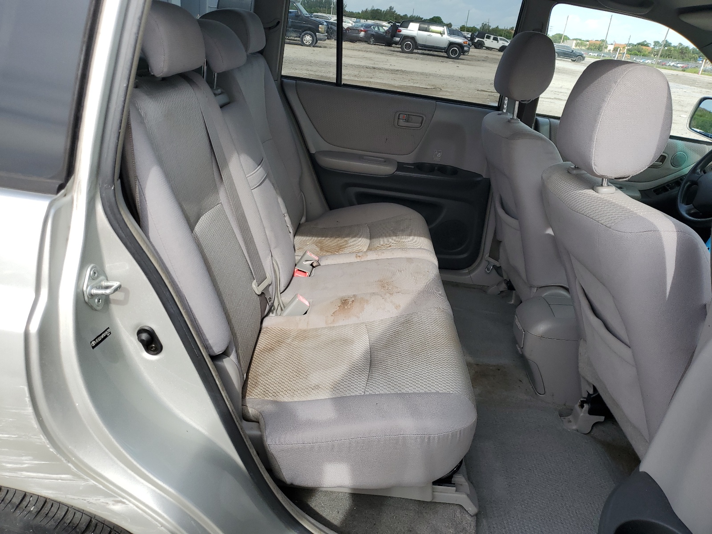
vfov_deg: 53.1
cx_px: 356
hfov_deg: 67.3
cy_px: 267
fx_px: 535
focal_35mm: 26
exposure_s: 1/1000
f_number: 1.5
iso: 50
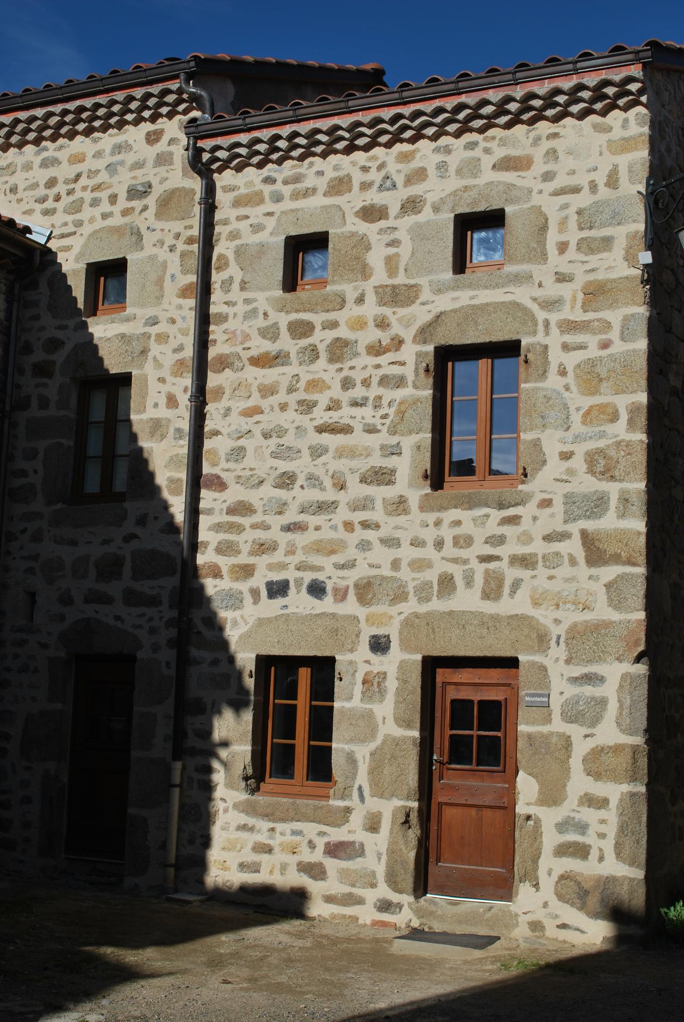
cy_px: 511
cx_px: 342
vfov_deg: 41.1
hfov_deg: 28.1
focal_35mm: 48
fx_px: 1364
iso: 100
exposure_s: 1/320
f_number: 9
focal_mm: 32
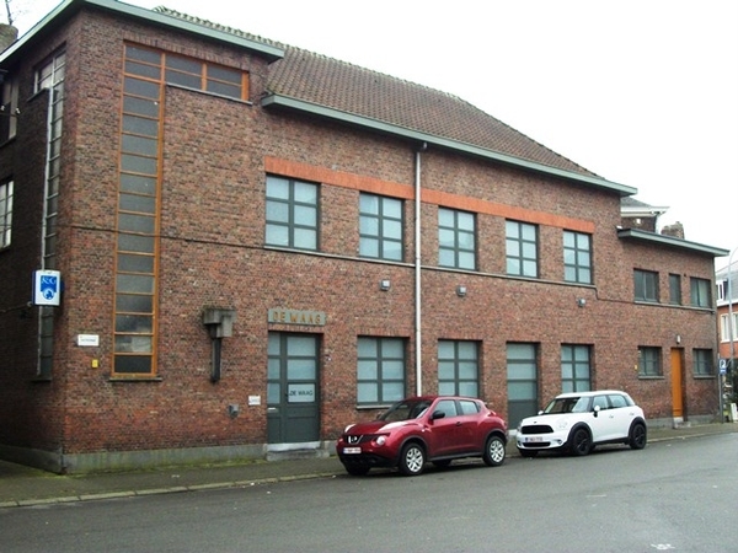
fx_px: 853
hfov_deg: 46.8
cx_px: 369
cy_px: 276
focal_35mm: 40
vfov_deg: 36.0
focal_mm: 7.1
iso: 247
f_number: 3.2
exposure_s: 1/160
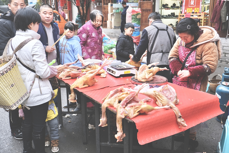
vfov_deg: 40.0
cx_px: 114
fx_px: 210
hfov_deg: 57.2
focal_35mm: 33
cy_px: 76
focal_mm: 22.3
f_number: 3.6
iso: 160
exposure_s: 1/60
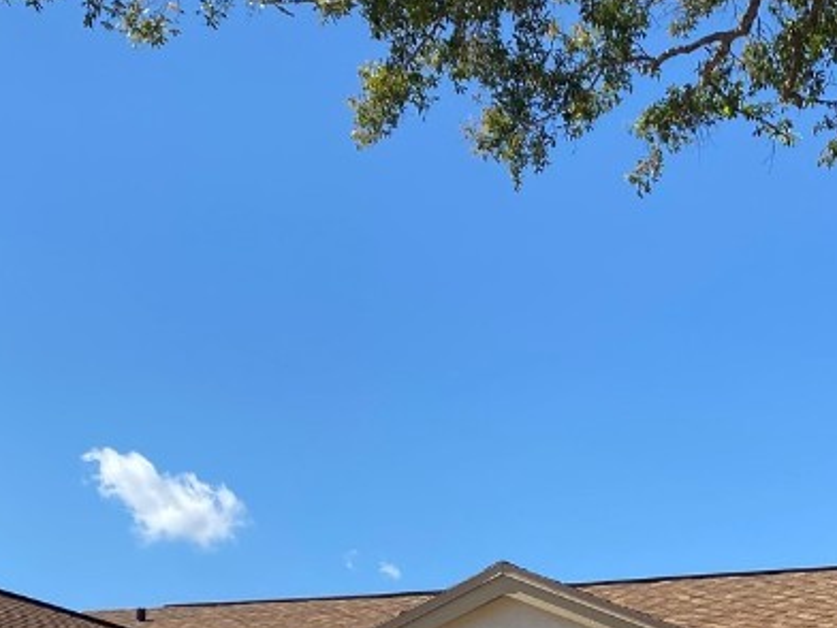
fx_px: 1644
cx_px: 459
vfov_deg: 20.2
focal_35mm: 68
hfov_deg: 28.5
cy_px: 760
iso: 32
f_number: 1.8
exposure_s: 1/2755
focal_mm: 4.25
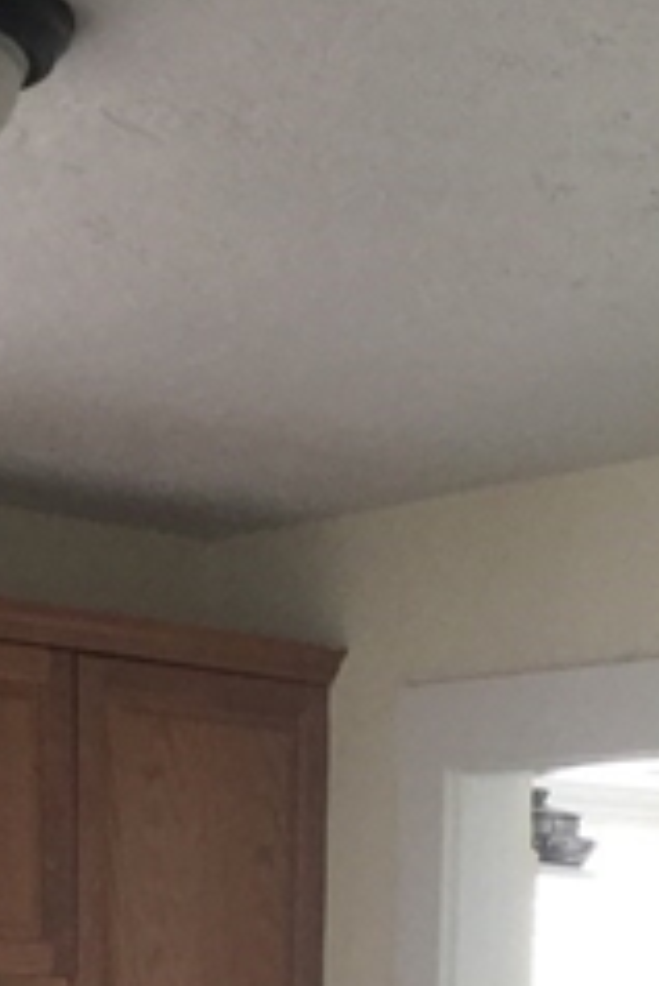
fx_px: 2851
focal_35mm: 104
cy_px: 1475
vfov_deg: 17.6
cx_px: 406
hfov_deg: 13.2
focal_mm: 3.3
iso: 125
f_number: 2.4
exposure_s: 1/30
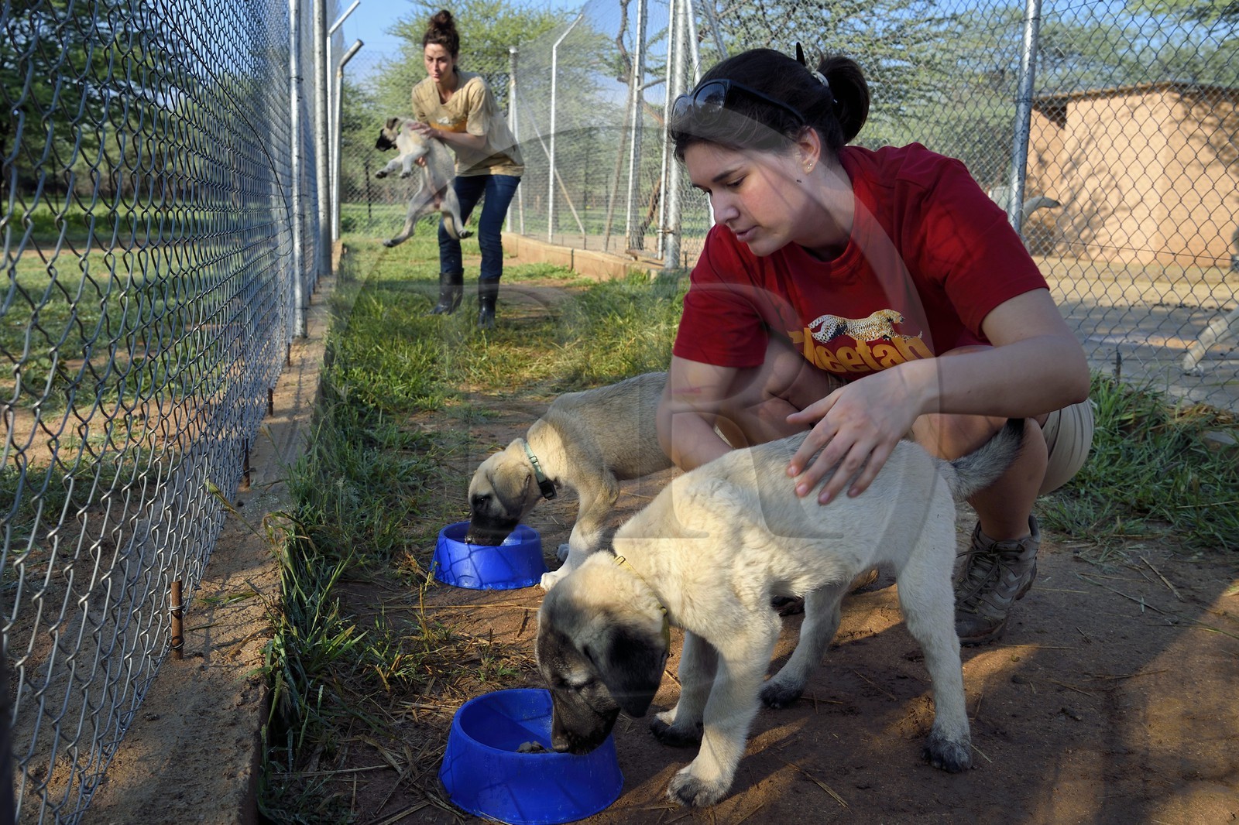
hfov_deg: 58.7
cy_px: 412
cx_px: 620
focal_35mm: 32
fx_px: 1101
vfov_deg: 41.1
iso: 200
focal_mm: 32
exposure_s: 1/250
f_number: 8
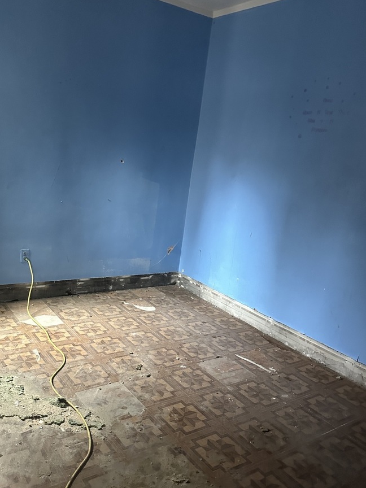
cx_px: 156
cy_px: 267
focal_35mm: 30
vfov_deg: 59.9
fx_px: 423
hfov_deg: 46.7
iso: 800
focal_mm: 6.86
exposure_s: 1/40
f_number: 1.78
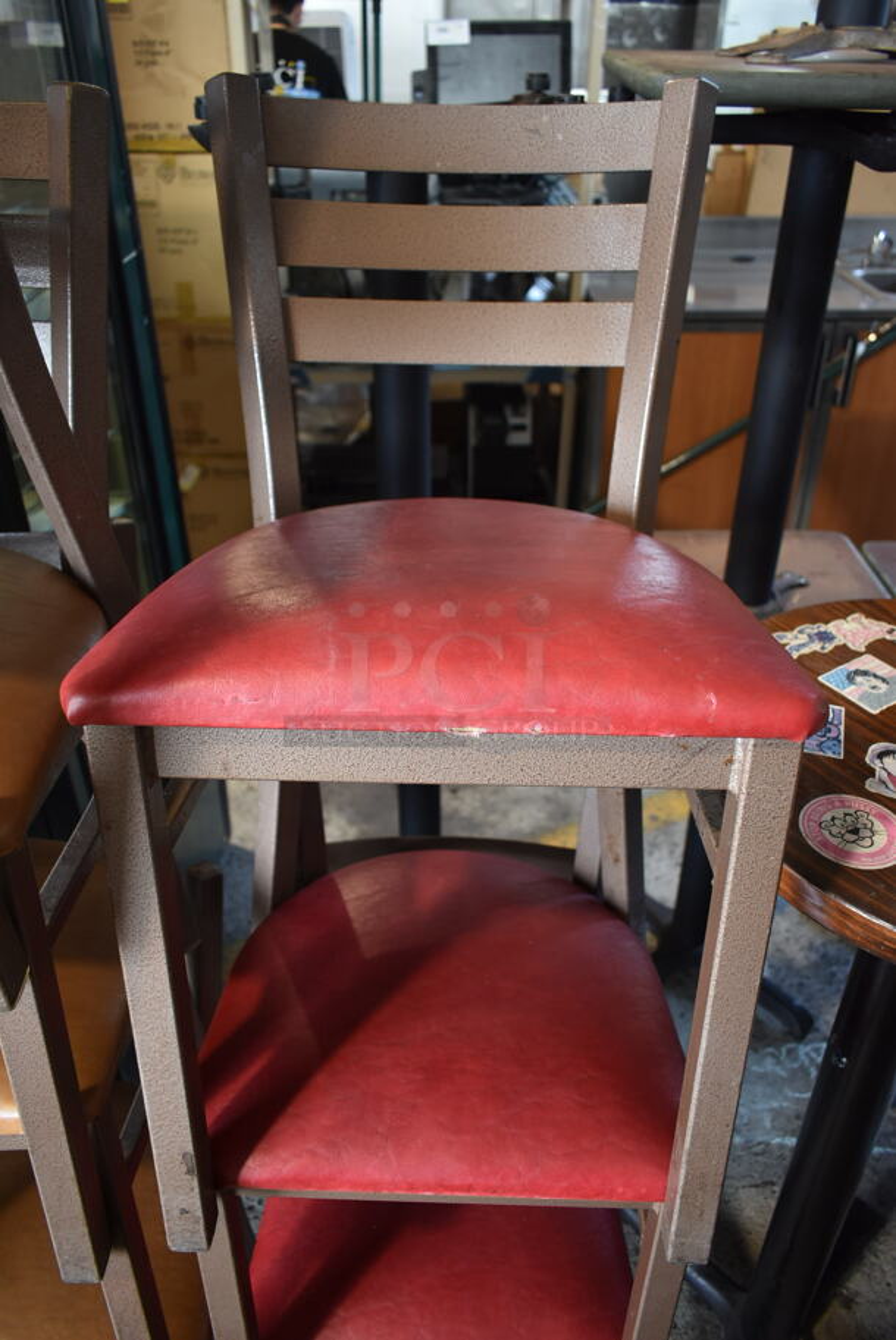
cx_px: 448
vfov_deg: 67.3
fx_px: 1006
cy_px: 670
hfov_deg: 48.0
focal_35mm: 27
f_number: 3.5
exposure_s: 1/30
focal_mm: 18
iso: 450
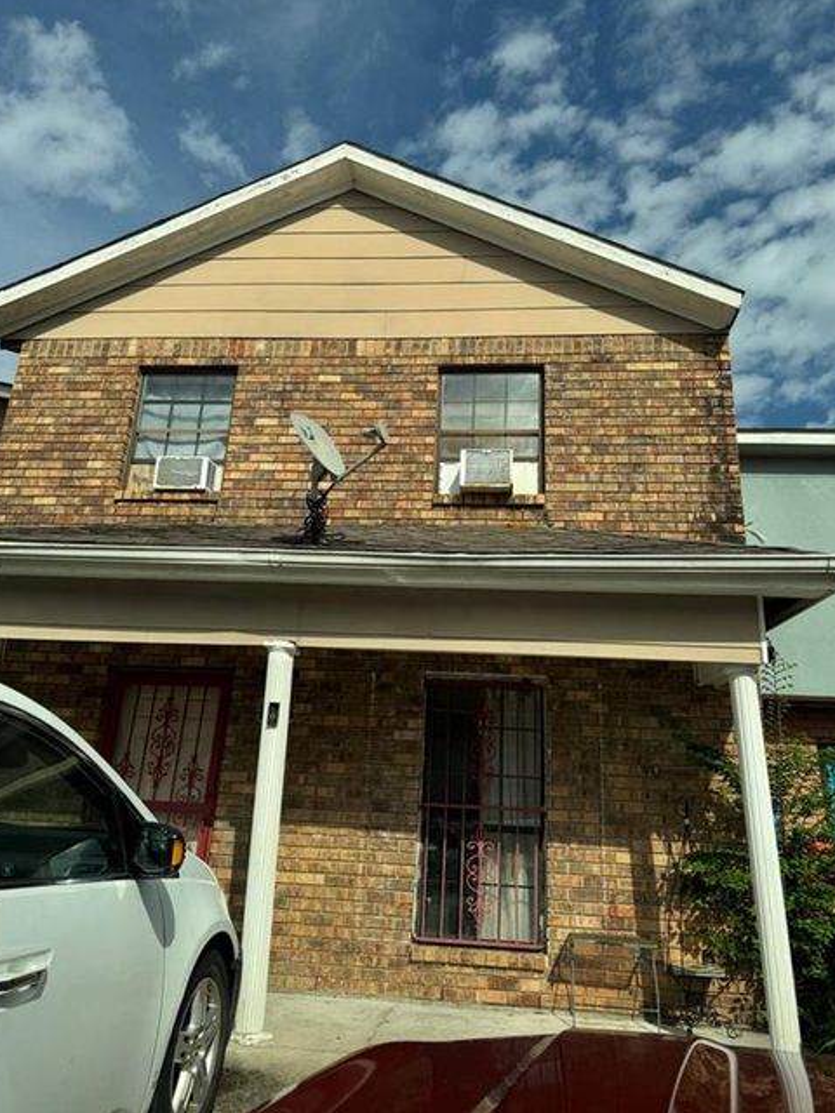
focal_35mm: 25
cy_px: 538
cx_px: 423
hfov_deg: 54.9
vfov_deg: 69.4
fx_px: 804
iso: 80
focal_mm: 6.76
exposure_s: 1/6410
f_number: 1.78
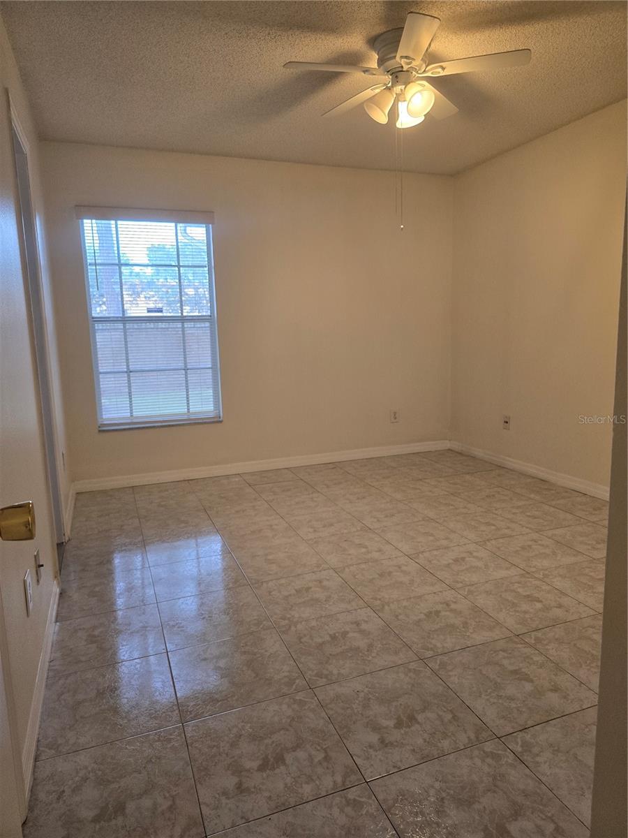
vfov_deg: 73.9
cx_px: 314
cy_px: 419
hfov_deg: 58.9
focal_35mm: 23
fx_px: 556
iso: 200
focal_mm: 6.3
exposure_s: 1/120
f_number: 1.7
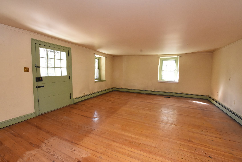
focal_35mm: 15
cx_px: 121
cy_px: 81
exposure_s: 1/125
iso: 3200
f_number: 10
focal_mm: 10
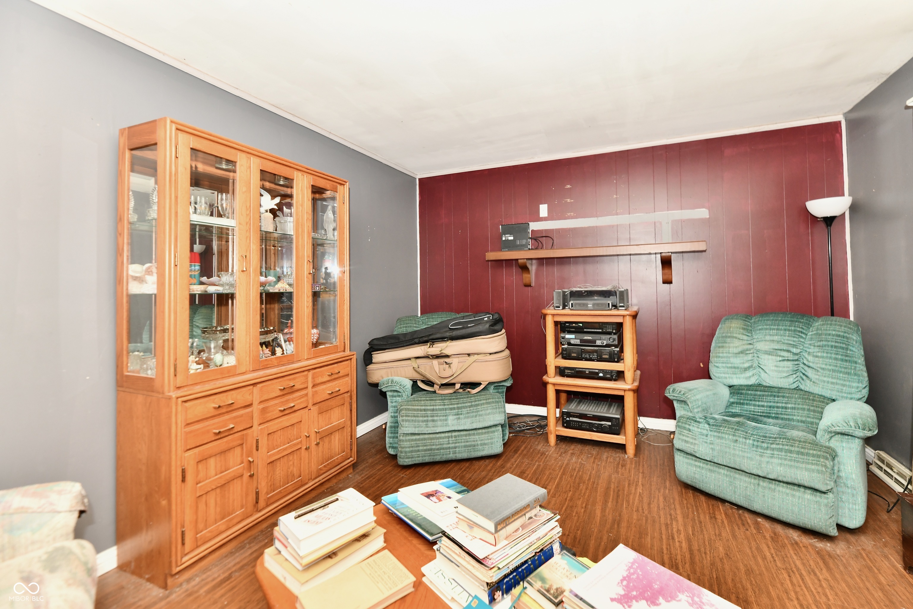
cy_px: 304
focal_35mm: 15
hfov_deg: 100.4
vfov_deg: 77.3
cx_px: 456
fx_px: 380
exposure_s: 1/60
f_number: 6.3
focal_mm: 15
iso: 640
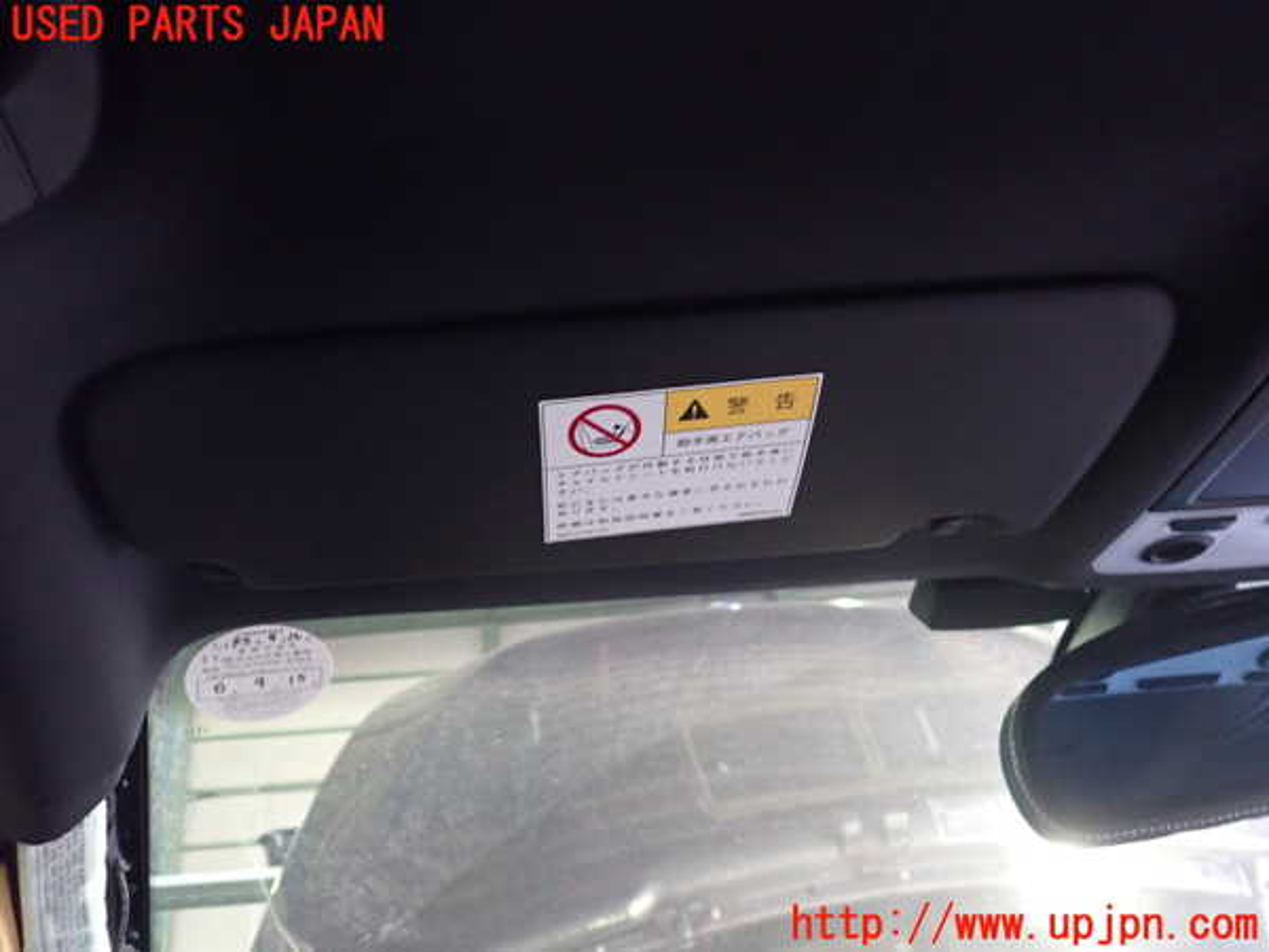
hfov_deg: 60.0
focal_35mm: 30
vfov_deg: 46.8
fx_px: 1100
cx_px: 634
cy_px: 476
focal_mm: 5.4
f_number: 2.3
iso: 800
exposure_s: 1/15
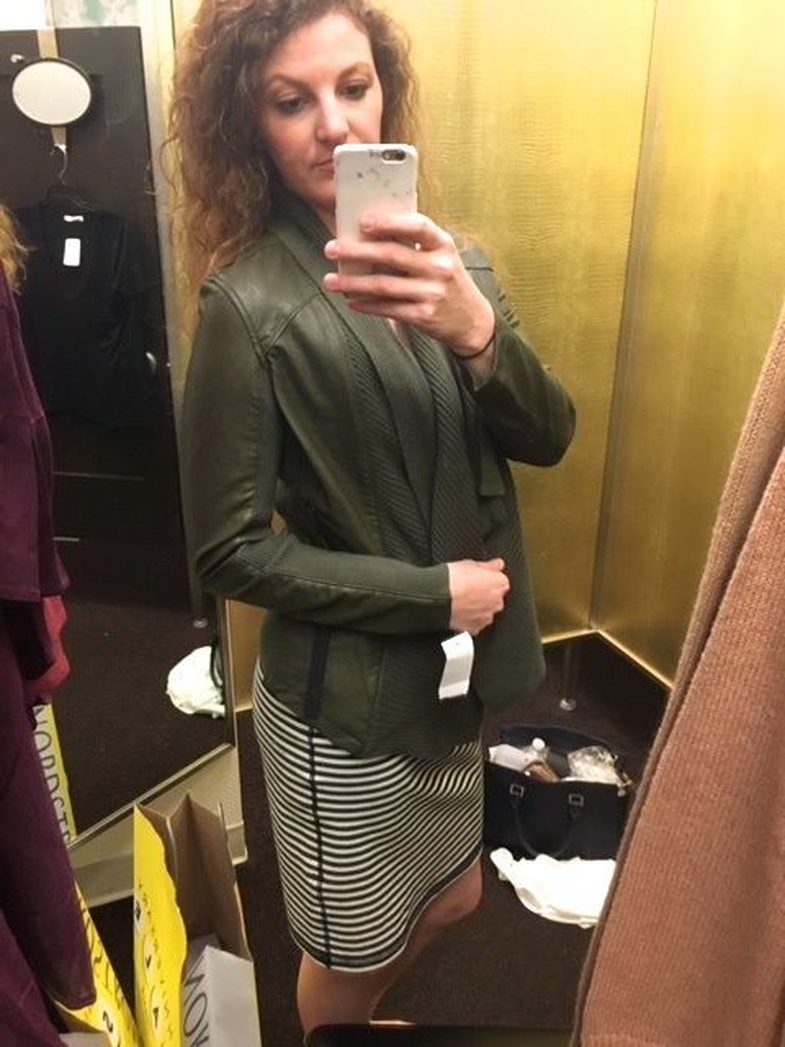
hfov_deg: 48.2
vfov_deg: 61.7
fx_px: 877
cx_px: 392
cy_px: 524
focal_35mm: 29
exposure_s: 1/30
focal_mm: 4.15
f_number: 2.2
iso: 125
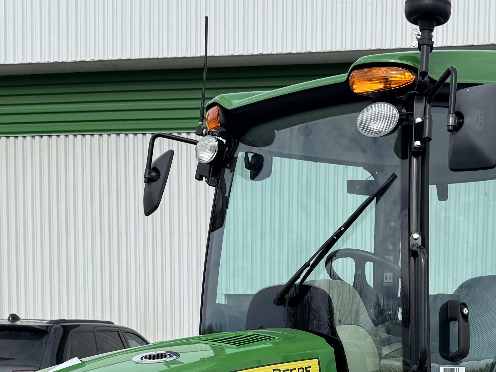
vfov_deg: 20.0
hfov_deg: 27.8
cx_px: 367
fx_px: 989
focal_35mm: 69
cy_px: 444
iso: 80
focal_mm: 6.76
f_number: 1.78
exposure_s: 1/3413
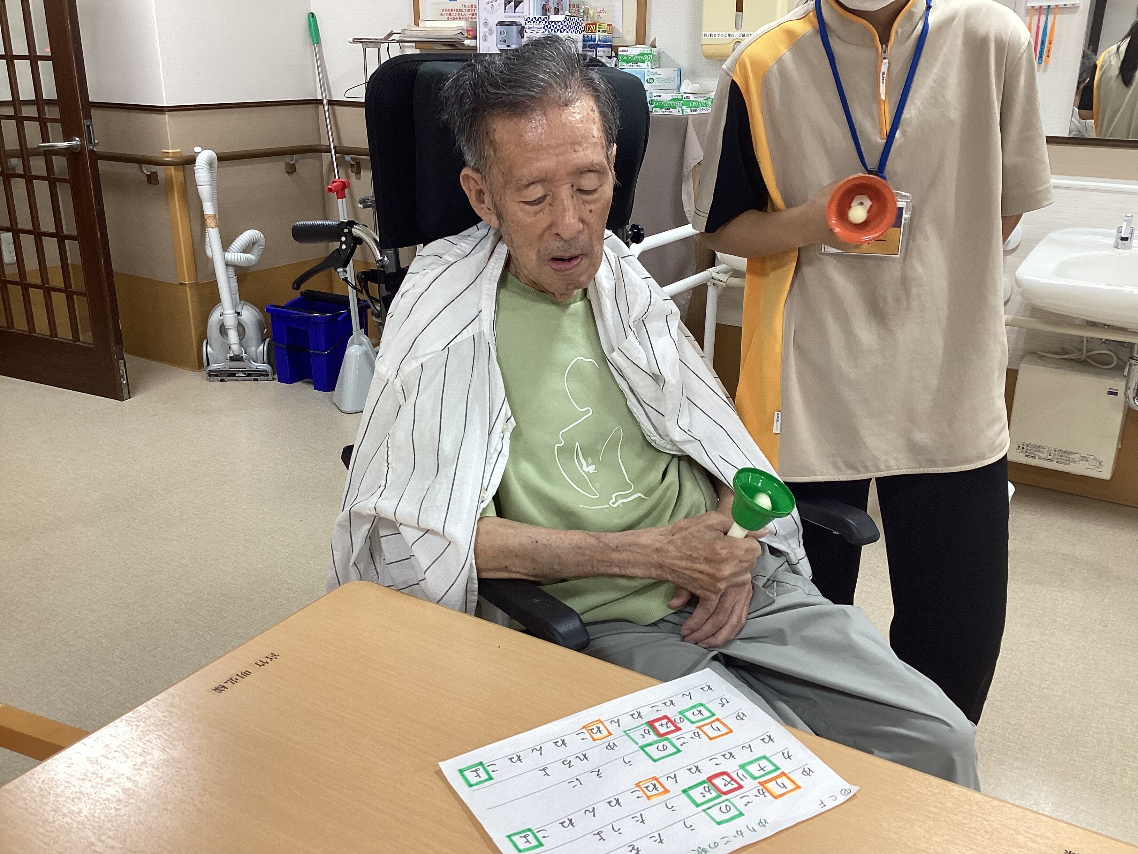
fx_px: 1019
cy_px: 427
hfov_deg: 58.4
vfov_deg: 45.4
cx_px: 569
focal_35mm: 31
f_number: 2.4
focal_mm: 3.3
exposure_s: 1/50
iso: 50
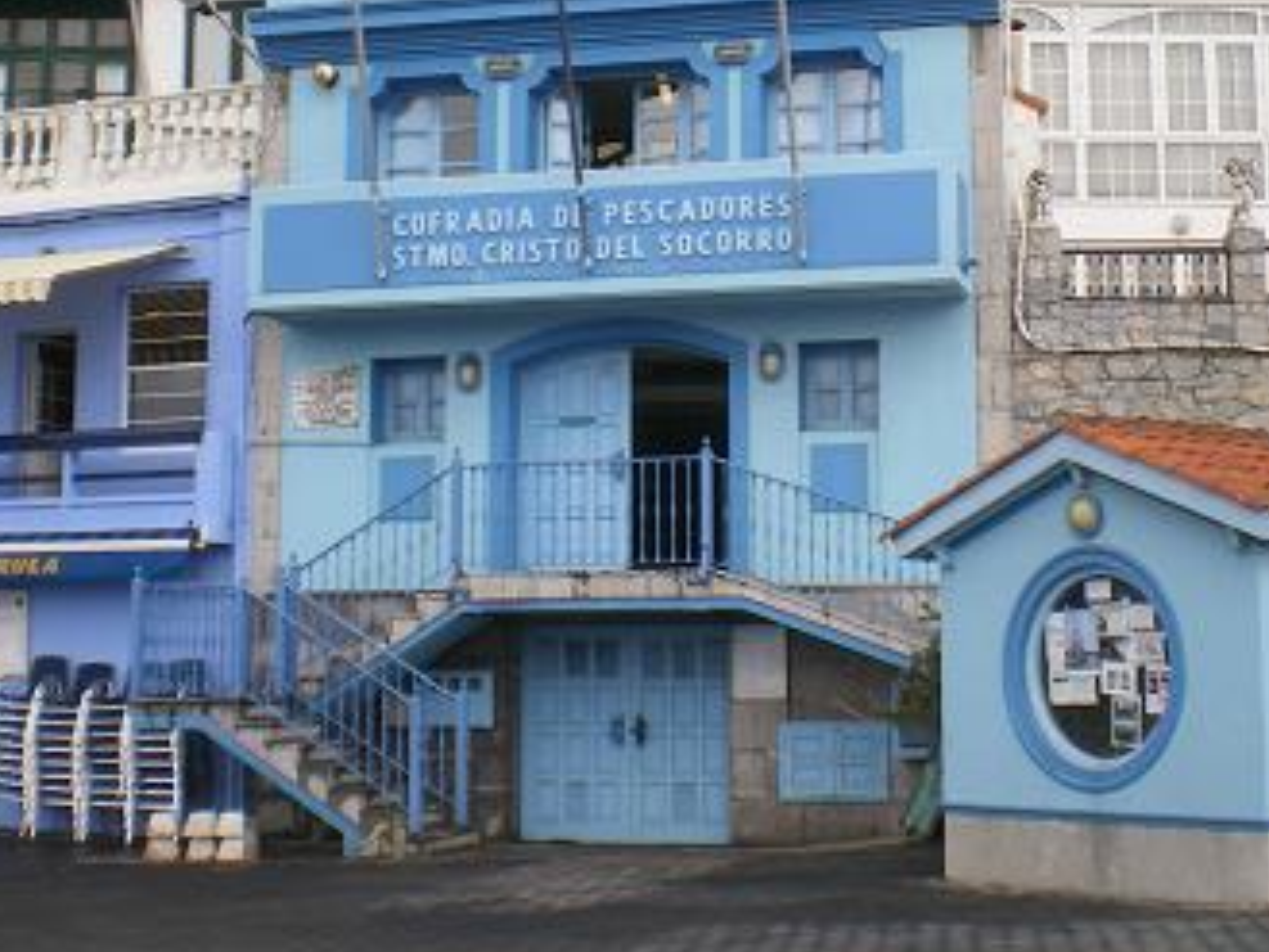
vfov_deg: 23.9
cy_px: 304
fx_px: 2237
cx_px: 806
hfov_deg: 31.5
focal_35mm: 61
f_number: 4.6
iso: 64
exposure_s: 1/160
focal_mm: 6.3
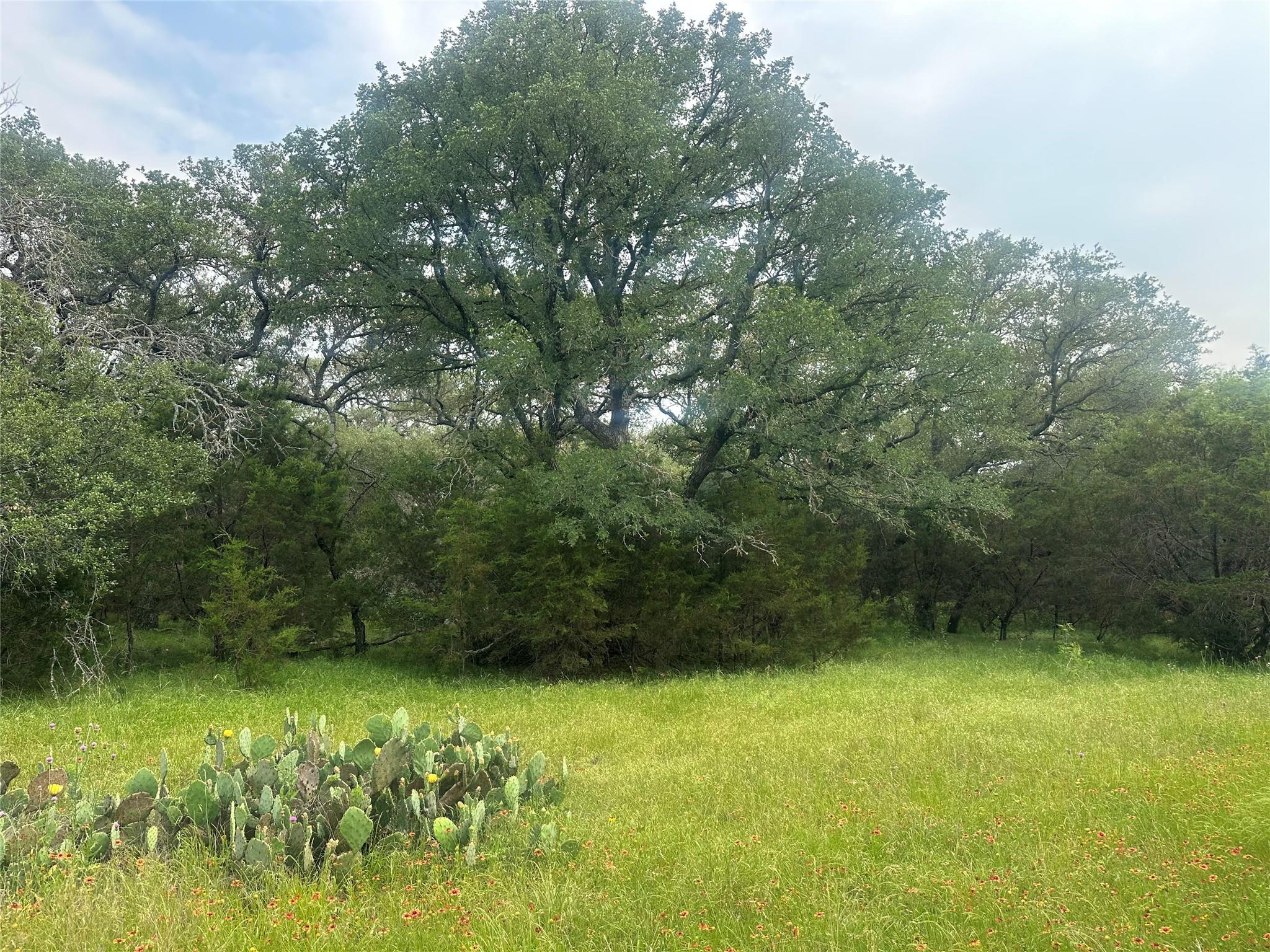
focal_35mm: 24
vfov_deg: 56.8
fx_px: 881
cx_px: 635
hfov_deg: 71.6
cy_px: 476
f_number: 1.78
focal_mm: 6.86
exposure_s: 1/1095
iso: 80
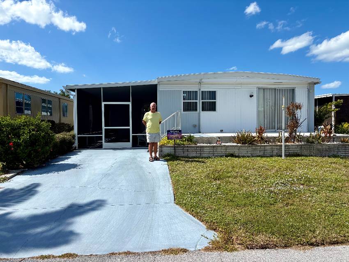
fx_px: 262
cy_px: 131
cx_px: 174
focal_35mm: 26
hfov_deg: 67.3
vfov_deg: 53.0
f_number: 1.6
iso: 50
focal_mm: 5.96
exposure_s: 1/5348
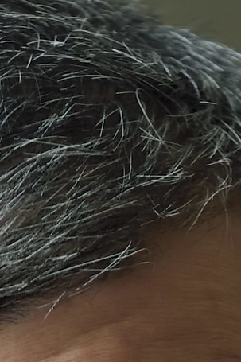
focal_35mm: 327
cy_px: 864
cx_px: 86
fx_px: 3286
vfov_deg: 6.0
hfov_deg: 4.2
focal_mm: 62
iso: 1600
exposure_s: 1/60
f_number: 6.3
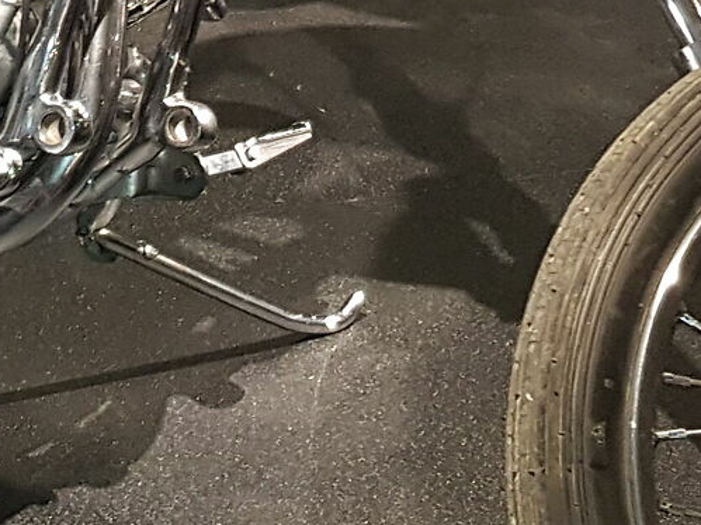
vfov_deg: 11.6
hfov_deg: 15.7
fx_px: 2531
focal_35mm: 125
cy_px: -74
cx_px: 142
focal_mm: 4.2
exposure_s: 1/17
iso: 160
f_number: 1.7
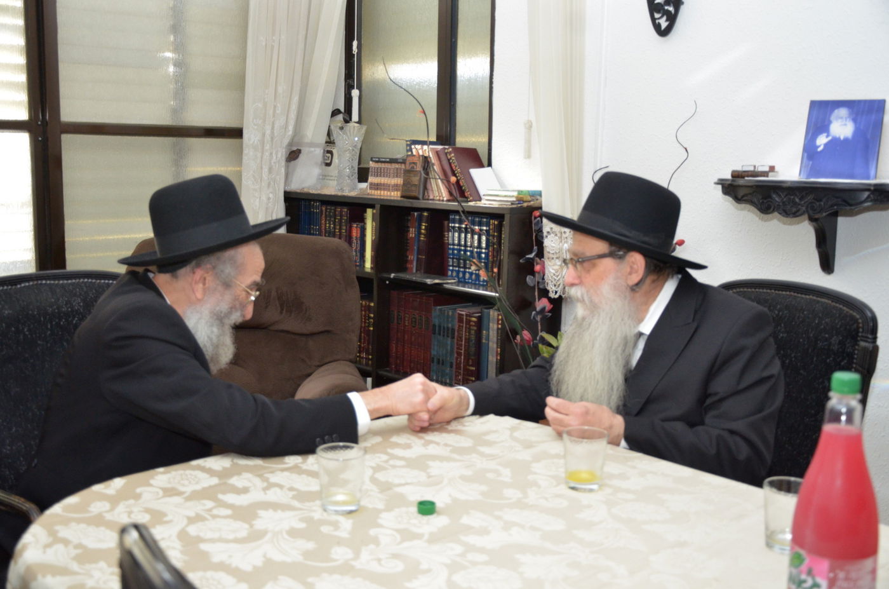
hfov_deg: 51.4
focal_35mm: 38
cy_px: 294
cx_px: 444
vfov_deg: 35.3
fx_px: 924
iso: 1600
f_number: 5
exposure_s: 1/320
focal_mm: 25
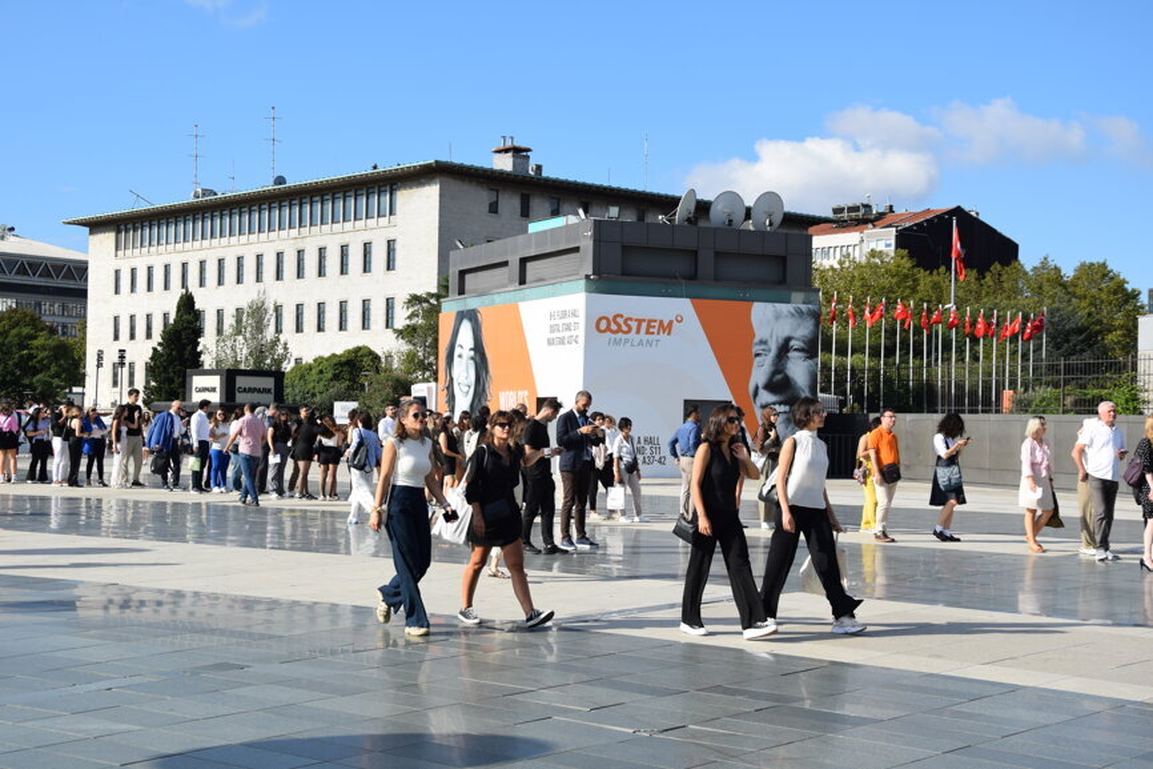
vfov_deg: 25.7
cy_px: 384
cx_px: 576
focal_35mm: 52
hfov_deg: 37.9
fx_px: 1681
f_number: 10
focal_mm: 35
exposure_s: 1/400
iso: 200
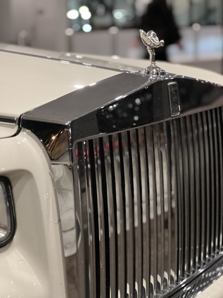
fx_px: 661
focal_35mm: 77
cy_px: 149
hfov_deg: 19.1
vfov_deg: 25.3
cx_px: 112
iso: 640
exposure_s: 1/15
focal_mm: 9
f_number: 2.8
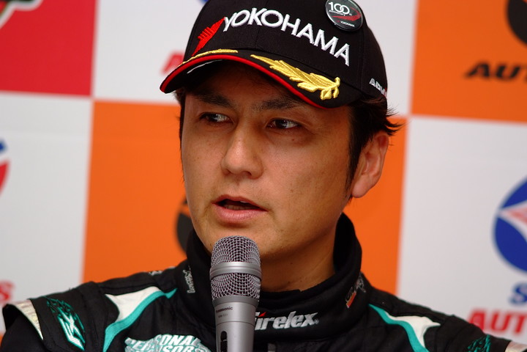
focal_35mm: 270
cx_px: 264
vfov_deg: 5.1
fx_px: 3952
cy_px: 176
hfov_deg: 7.6
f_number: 2.8
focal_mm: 180
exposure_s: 1/250
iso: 400
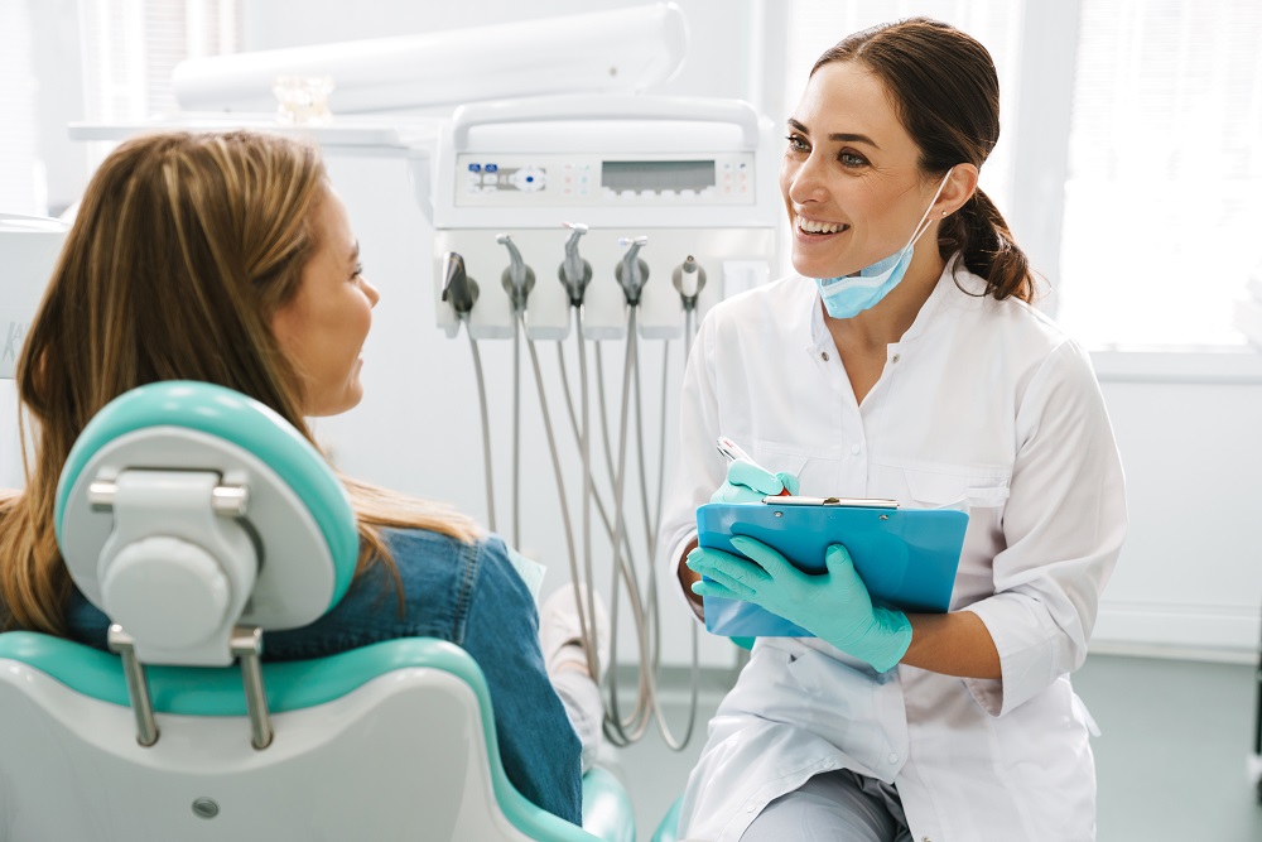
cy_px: 421
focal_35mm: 58
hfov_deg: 34.5
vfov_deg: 23.4
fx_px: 2033
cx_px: 631
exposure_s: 1/160
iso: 640
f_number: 3.5
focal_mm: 58
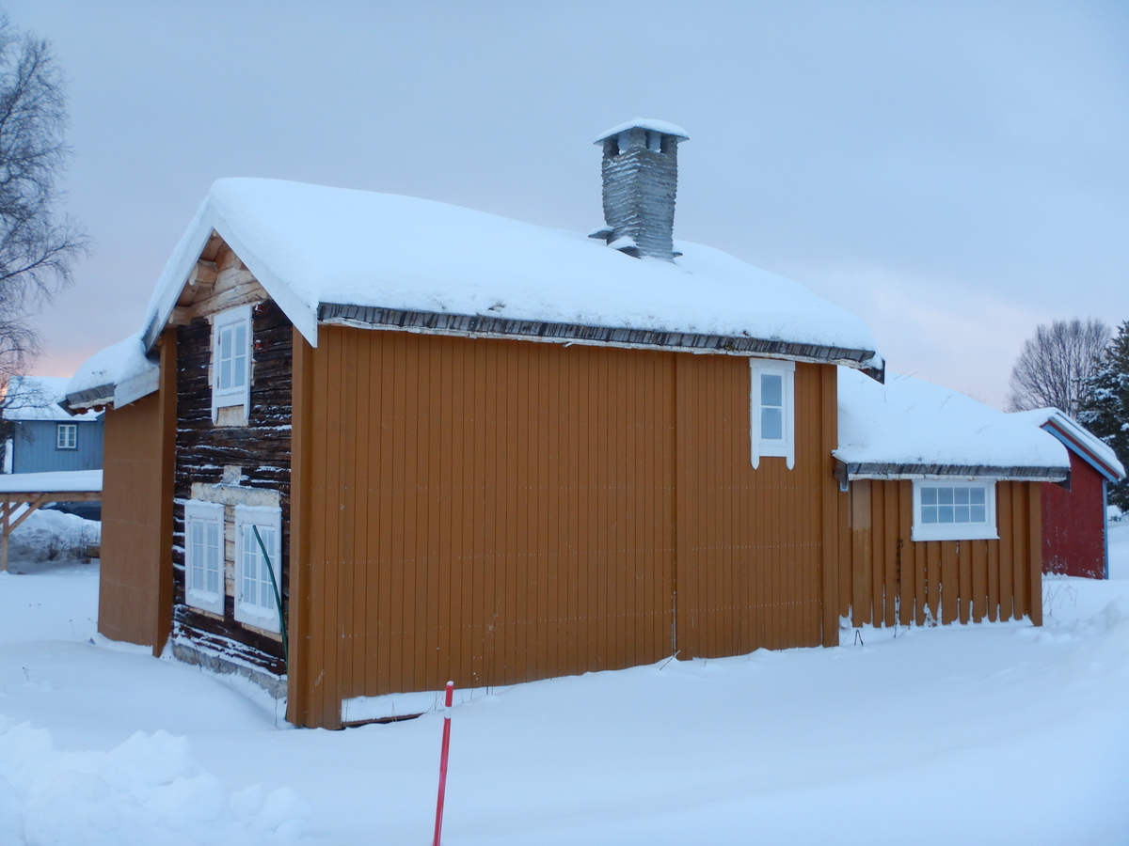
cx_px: 564
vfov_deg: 38.7
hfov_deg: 50.1
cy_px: 423
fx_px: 1207
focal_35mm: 37
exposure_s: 1/30
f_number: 4.2
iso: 180
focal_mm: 6.6
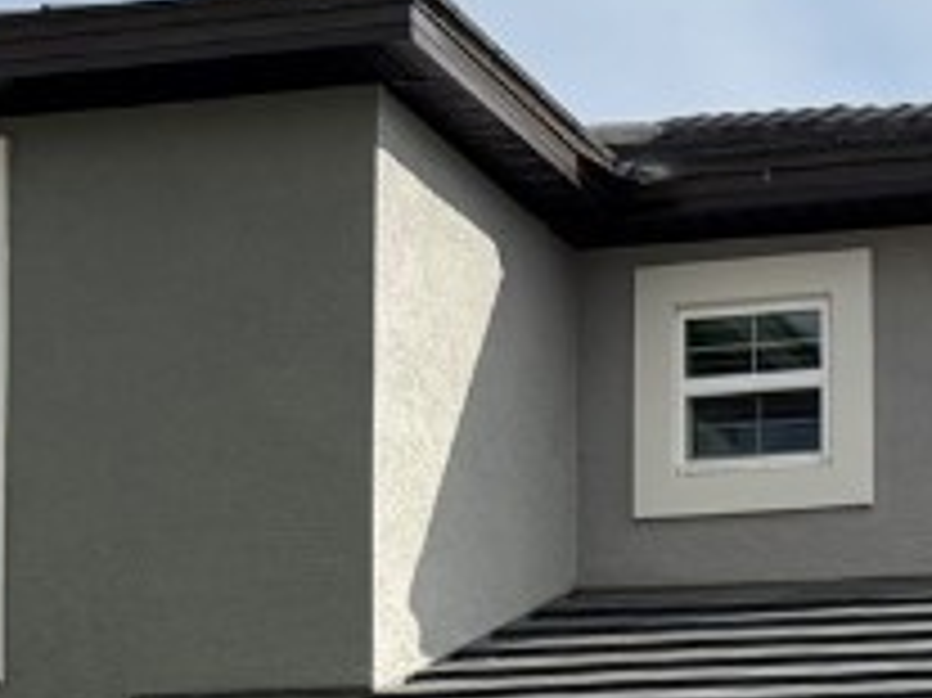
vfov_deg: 11.1
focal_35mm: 119
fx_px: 3202
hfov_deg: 15.3
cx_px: 1382
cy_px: 1450
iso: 80
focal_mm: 6.76
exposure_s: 1/5714
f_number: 1.78
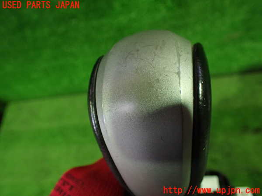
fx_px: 227
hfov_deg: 60.0
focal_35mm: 30
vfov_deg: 46.8
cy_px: 98
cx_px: 131
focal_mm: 5.4
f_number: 2.3
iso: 800
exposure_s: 1/50
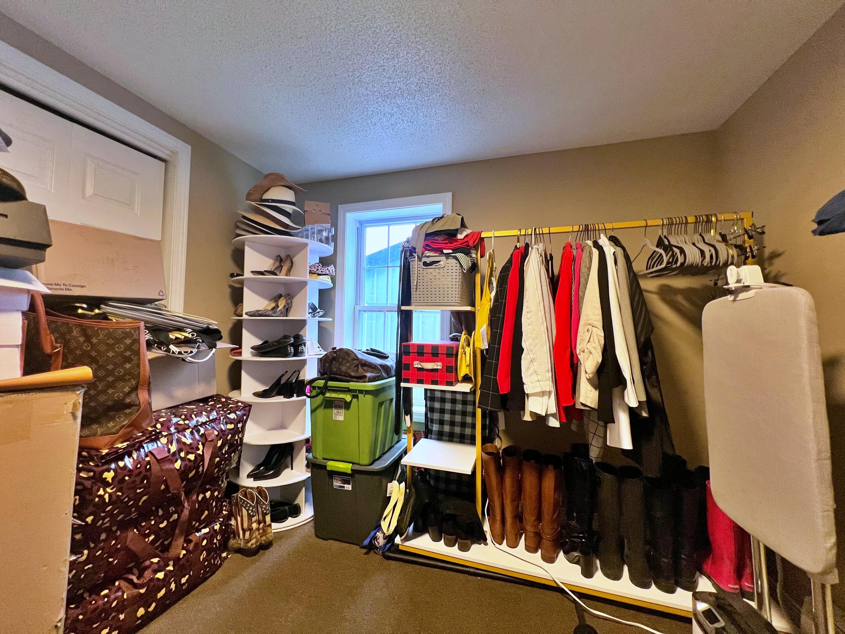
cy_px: 317
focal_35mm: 13
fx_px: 317
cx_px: 422
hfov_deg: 106.2
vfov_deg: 89.9
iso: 320
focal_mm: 1.57
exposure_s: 1/60
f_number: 1.8
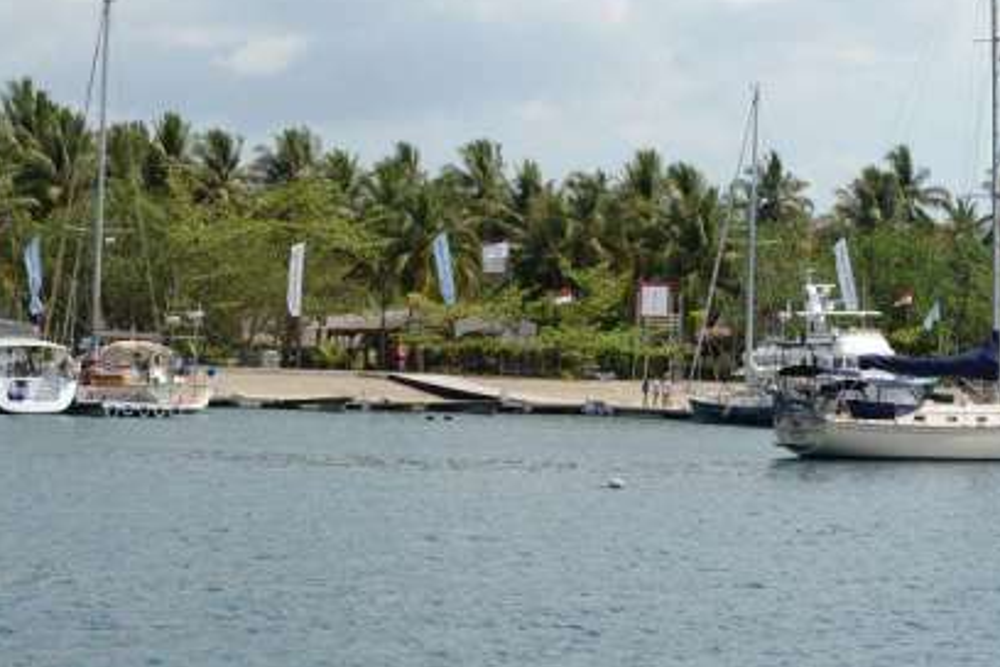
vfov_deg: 14.0
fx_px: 2722
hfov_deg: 20.7
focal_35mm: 98
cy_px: 363
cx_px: 287
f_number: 8
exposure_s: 1/250
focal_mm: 50
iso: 100
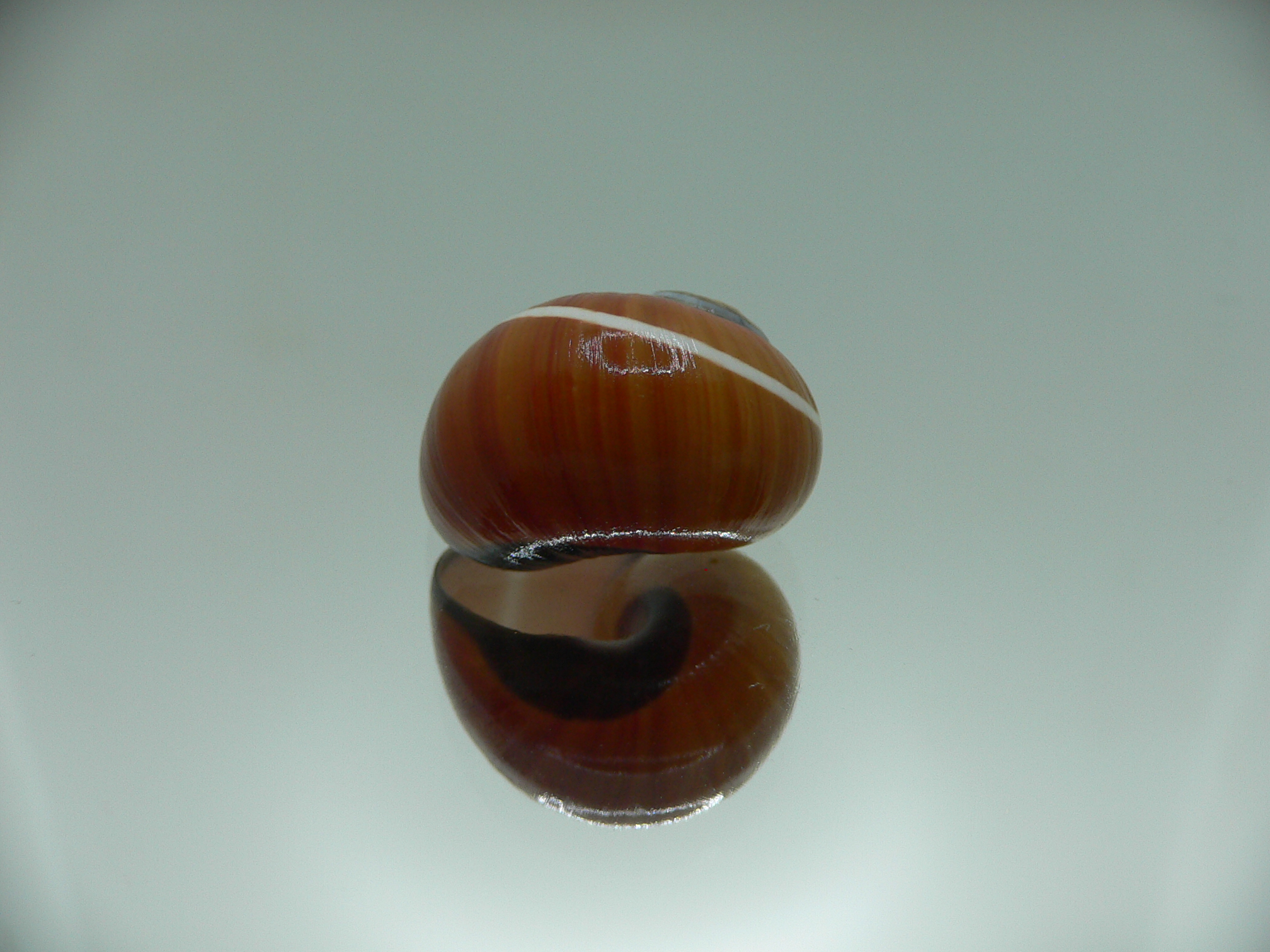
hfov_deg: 52.6
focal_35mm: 35
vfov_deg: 40.7
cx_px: 635
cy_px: 476
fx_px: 1284
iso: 80
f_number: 2.8
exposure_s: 1/80
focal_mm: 4.6
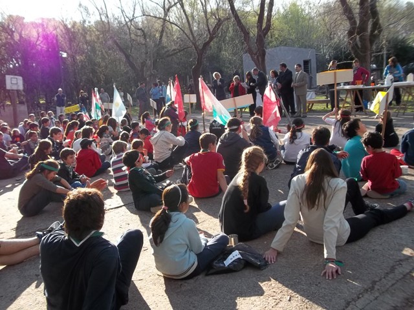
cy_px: 155
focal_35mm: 32
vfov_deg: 44.2
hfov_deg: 56.8
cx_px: 207
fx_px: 383
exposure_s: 1/250
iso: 80
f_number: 2.9
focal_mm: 5.7
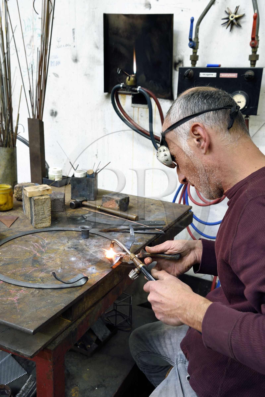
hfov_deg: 33.4
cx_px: 132
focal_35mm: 40
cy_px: 198
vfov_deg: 48.5
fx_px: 442
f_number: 6.3
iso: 400
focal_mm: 40
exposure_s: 1/15
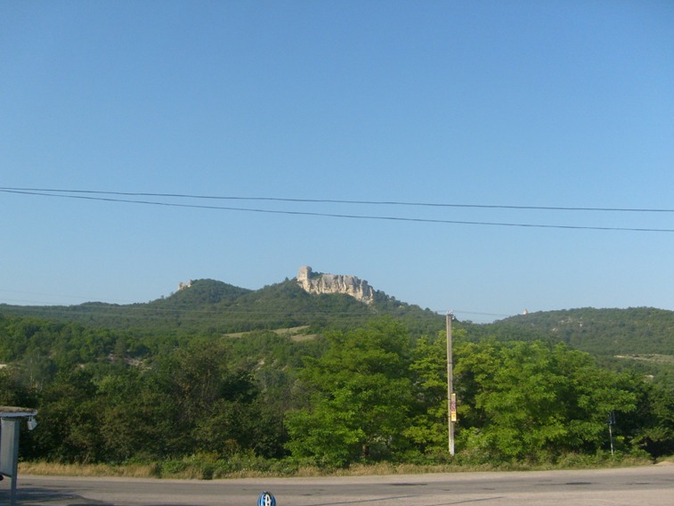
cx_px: 321
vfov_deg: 38.7
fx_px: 721
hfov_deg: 50.1
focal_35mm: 37
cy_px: 266
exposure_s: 1/250
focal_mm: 5.8
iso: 80
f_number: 7.1
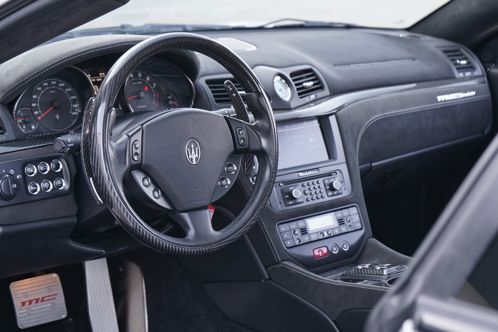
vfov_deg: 19.5
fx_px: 968
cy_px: 166
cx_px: 249
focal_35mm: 70
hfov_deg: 28.8
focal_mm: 70
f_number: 5.6
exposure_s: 1/80
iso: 800
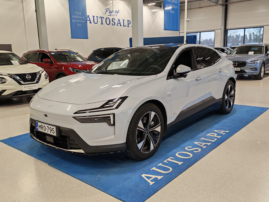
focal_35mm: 33
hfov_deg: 55.4
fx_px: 256
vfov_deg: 42.9
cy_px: 101
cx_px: 134
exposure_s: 1/100
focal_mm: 6.12
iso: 220
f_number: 1.9
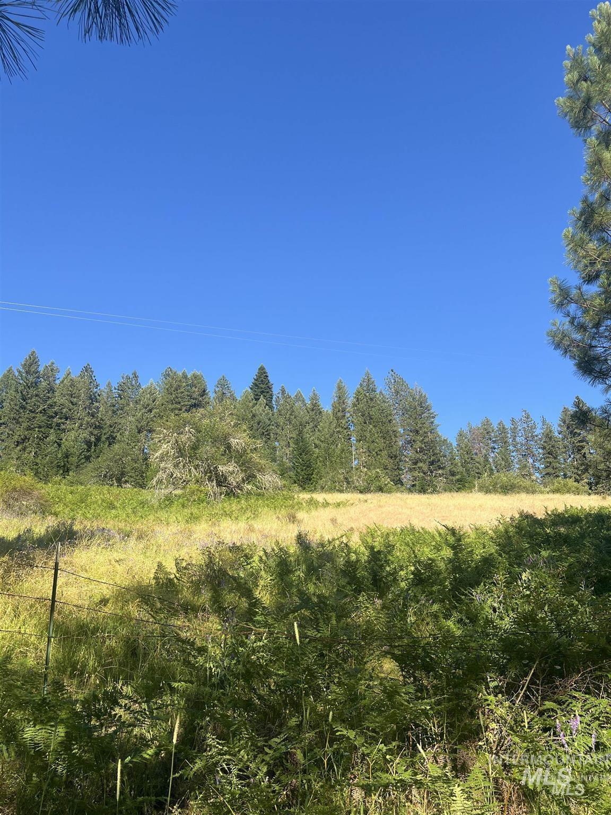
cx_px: 306
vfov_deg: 67.3
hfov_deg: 53.1
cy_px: 408
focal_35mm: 26
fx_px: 612
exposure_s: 1/1808
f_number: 1.5
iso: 50
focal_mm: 5.7
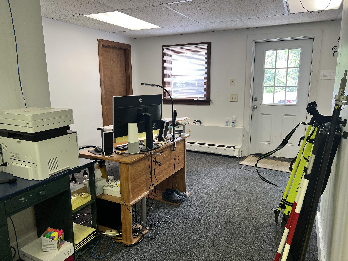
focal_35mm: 26
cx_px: 174
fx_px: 261
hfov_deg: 67.3
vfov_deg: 53.1
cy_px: 130
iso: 80
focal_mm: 5.7
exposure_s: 1/60
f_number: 1.5
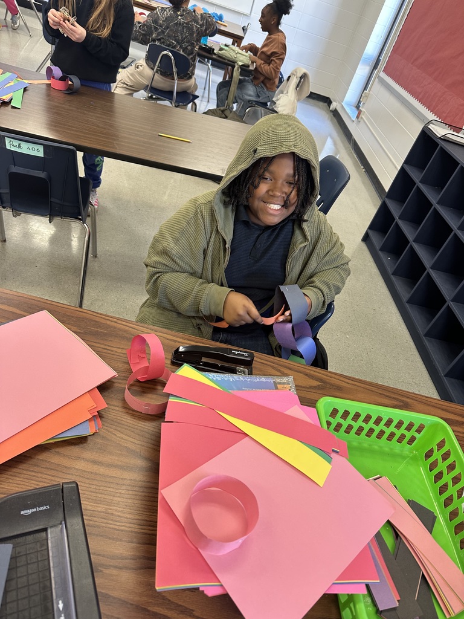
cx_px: 232
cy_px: 310
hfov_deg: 56.8
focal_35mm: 24
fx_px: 429
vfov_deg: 71.6
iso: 160
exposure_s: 1/60
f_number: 1.78
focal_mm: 6.86
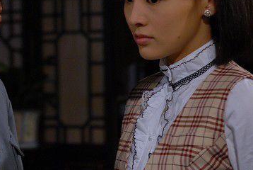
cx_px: 35
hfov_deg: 11.1
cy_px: 33
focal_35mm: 184
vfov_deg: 7.5
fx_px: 1296
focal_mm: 55
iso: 400
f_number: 3.2
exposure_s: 1/40
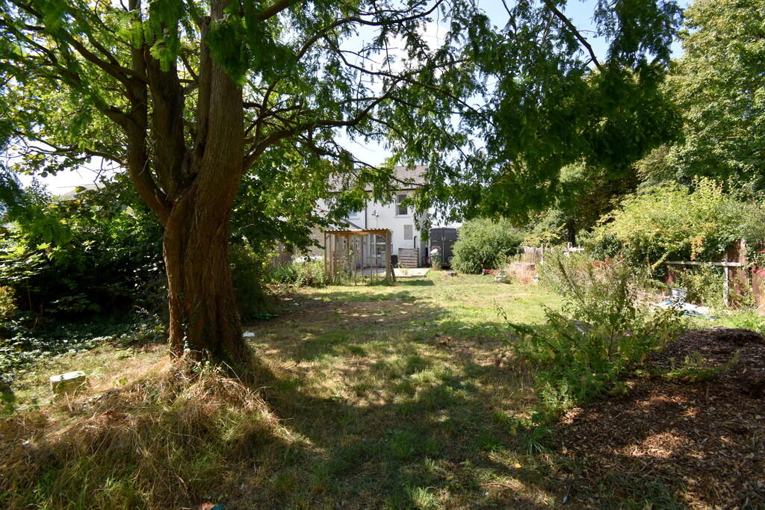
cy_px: 255
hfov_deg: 100.4
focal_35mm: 15
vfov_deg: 77.3
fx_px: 319
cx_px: 382
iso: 200
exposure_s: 1/250
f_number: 7.1
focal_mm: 10
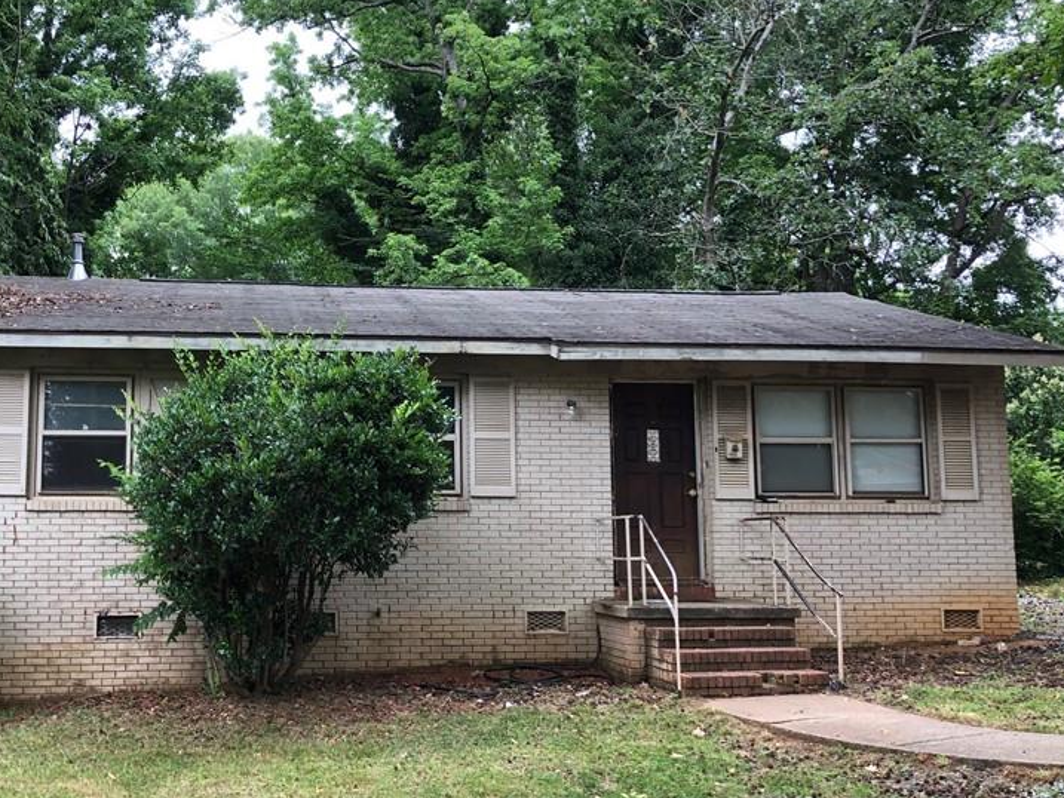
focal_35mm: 40
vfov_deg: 36.0
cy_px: 421
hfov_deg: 46.2
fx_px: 1230
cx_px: 371
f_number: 1.8
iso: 50
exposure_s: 1/120
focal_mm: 4
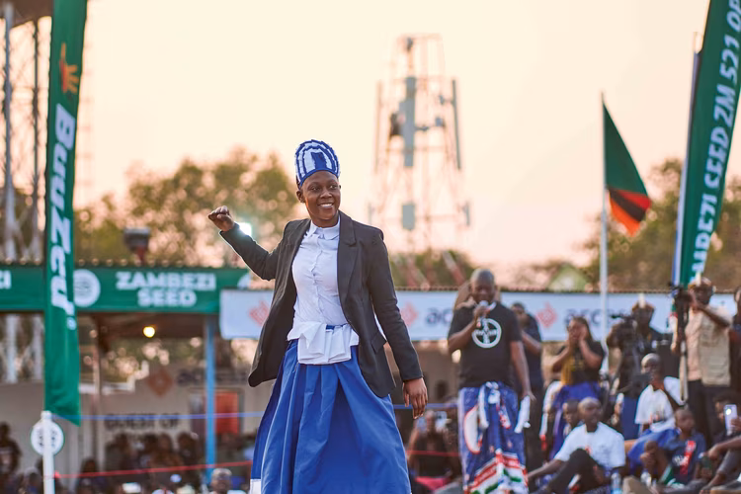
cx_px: 370
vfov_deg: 10.8
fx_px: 2614
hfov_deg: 16.1
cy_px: 247
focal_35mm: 127
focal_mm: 85
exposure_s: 1/800
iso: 80
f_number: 1.8
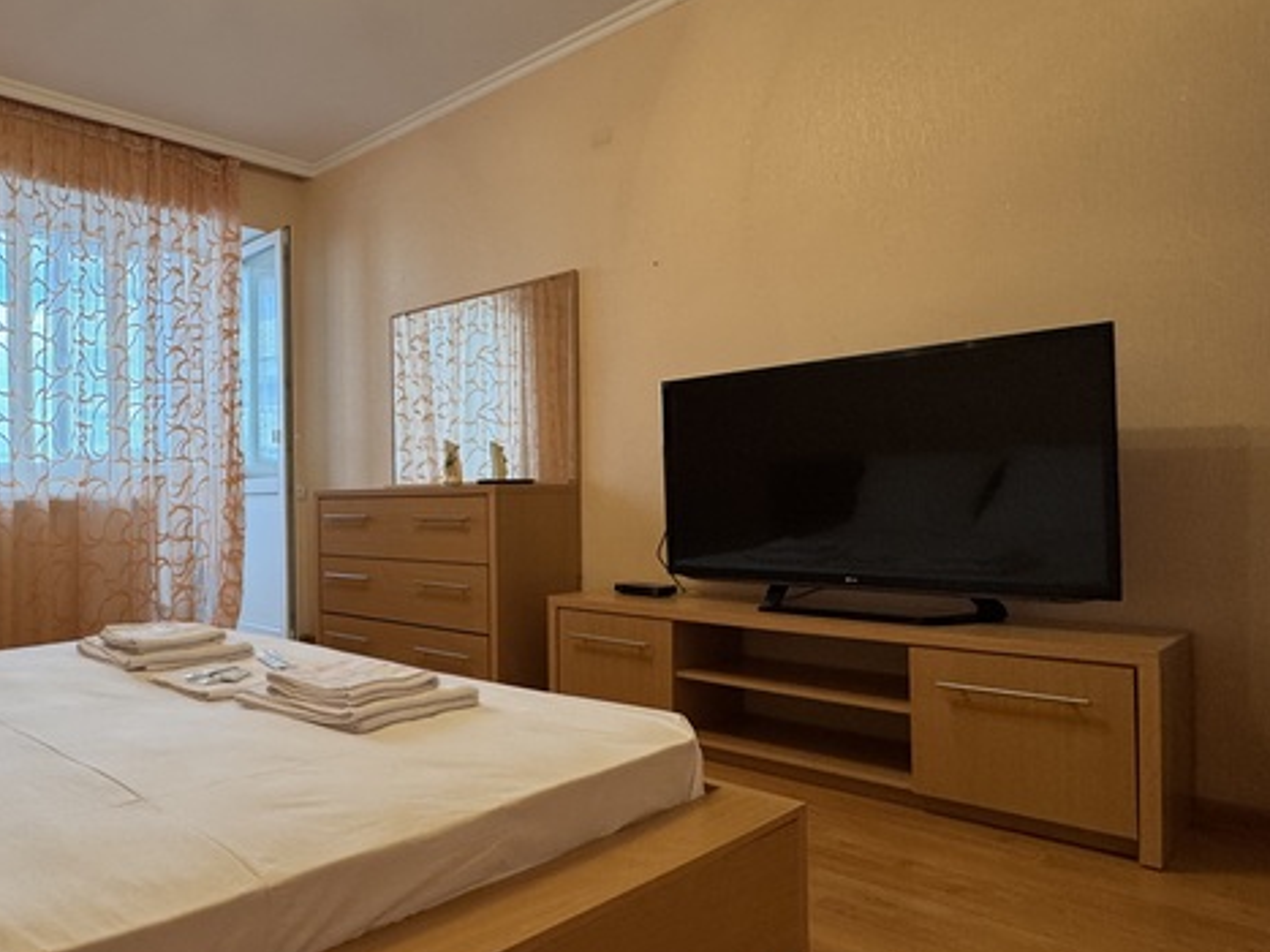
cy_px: 503
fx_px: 880
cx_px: 253
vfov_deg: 56.8
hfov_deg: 65.2
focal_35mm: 24
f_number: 2.2
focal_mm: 2.22
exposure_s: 1/100
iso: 200
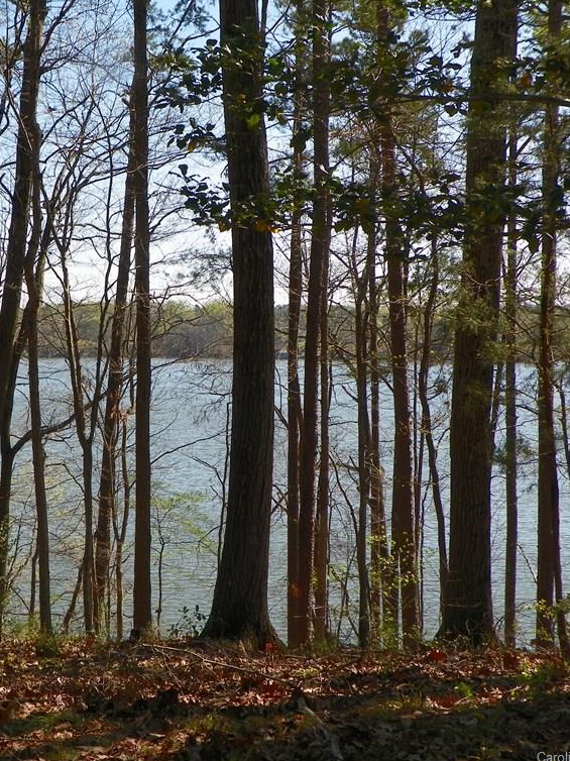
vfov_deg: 36.2
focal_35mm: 53
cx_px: 136
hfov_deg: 27.1
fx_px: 1164
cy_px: 379
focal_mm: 6.9
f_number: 5
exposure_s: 1/250
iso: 64
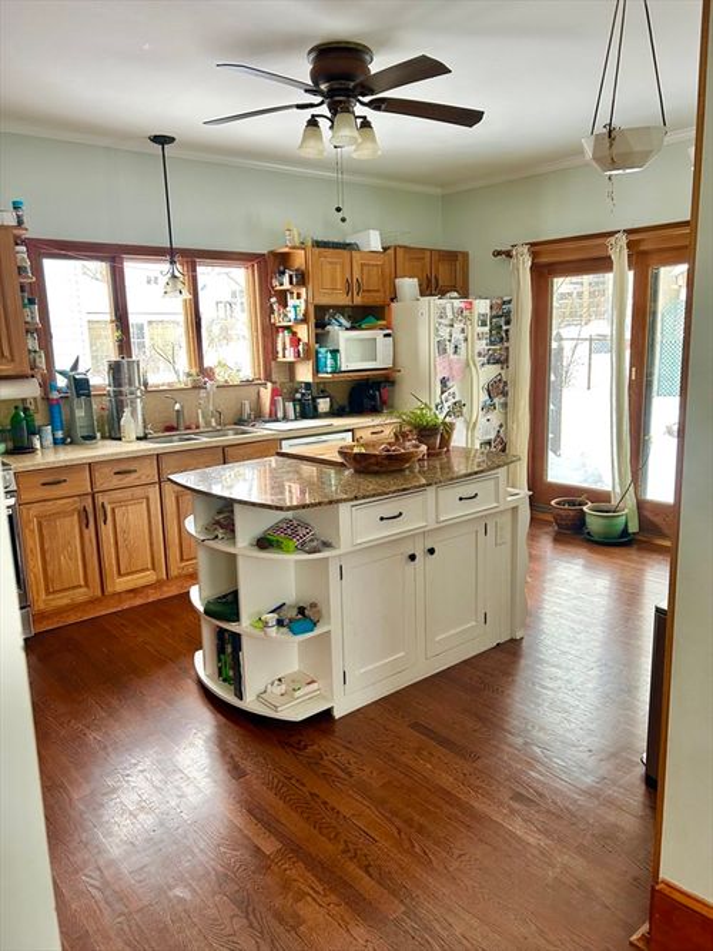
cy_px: 476
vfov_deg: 67.3
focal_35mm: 26
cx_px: 356
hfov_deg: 53.0
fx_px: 714
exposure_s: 1/121
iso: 100
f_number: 1.5
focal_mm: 5.7
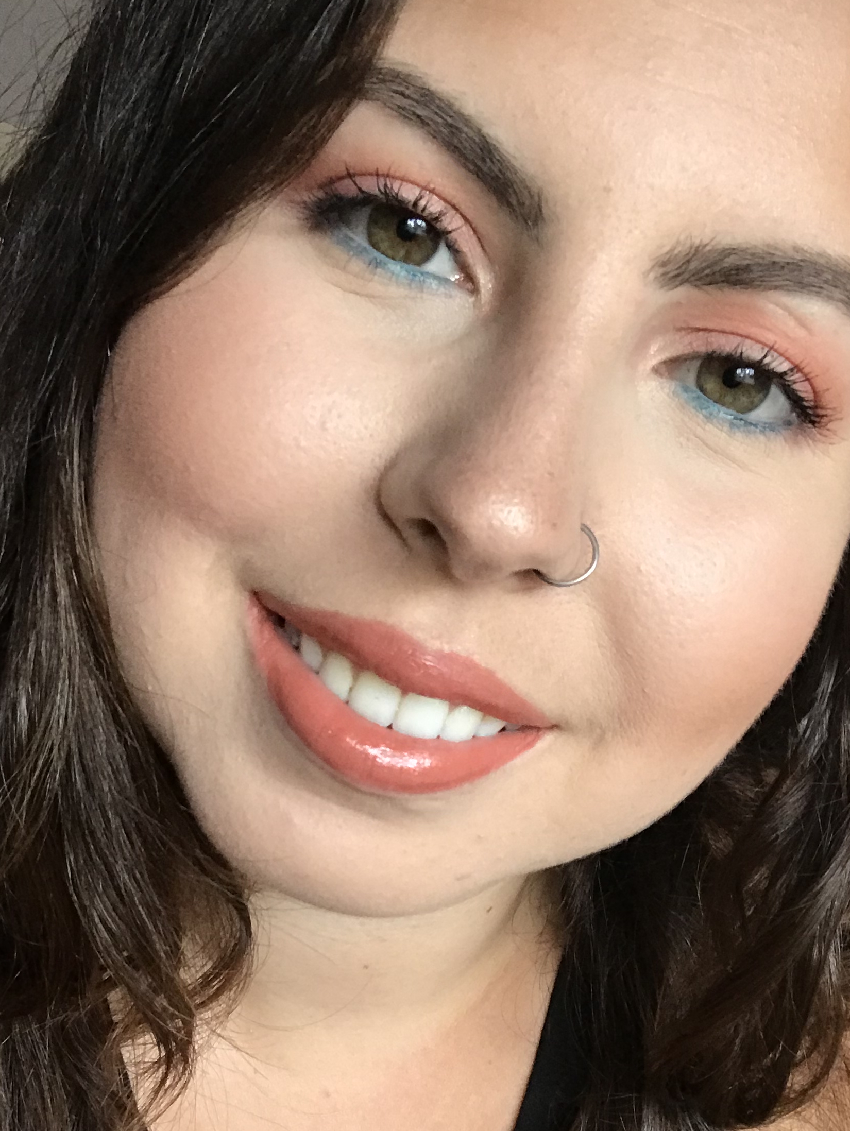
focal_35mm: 45
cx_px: 431
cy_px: 766
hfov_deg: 32.2
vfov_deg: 41.4
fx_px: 1472
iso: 100
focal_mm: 2.87
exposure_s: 1/30
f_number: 2.2
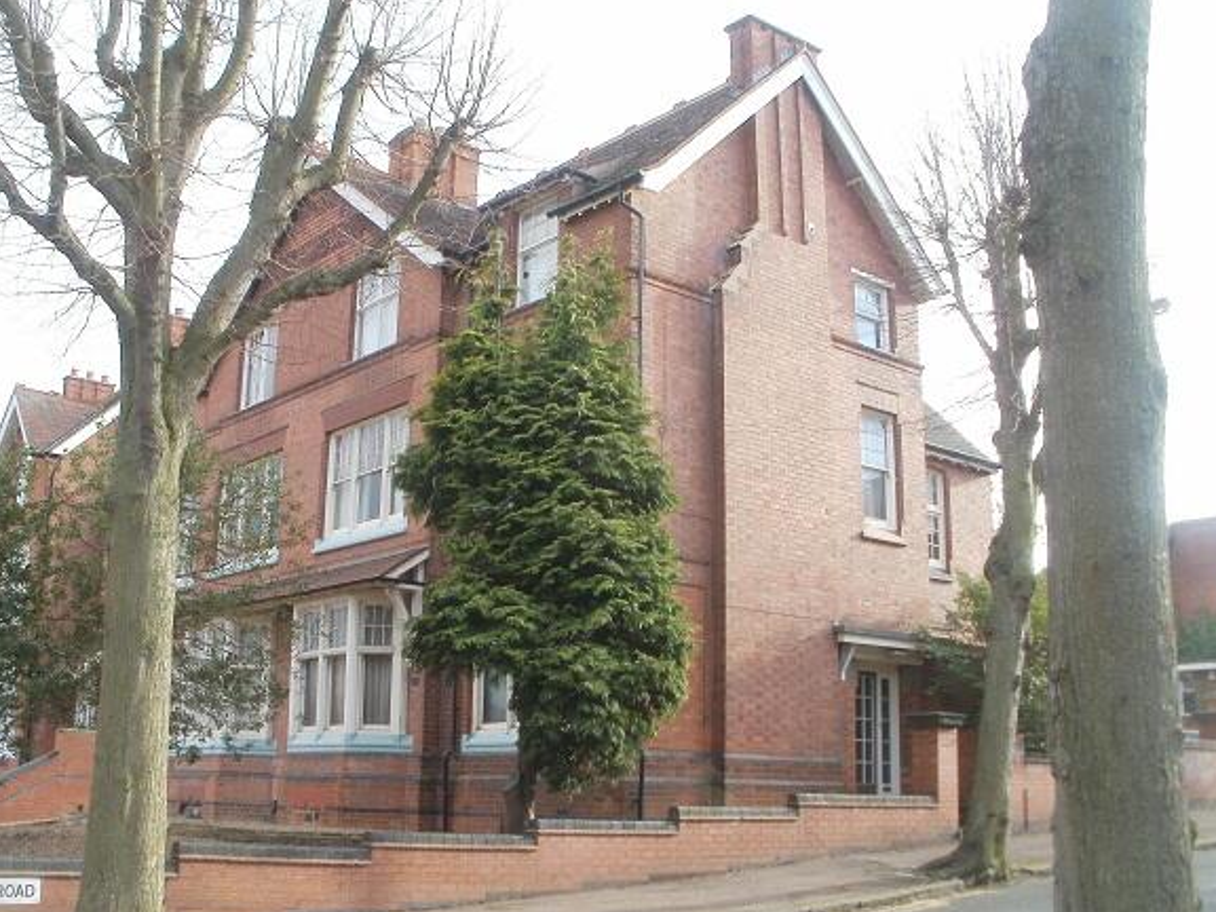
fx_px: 1405
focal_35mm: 40
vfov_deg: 36.0
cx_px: 557
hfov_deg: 46.8
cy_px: 462
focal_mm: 6.3
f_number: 5.6
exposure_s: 1/60
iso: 100
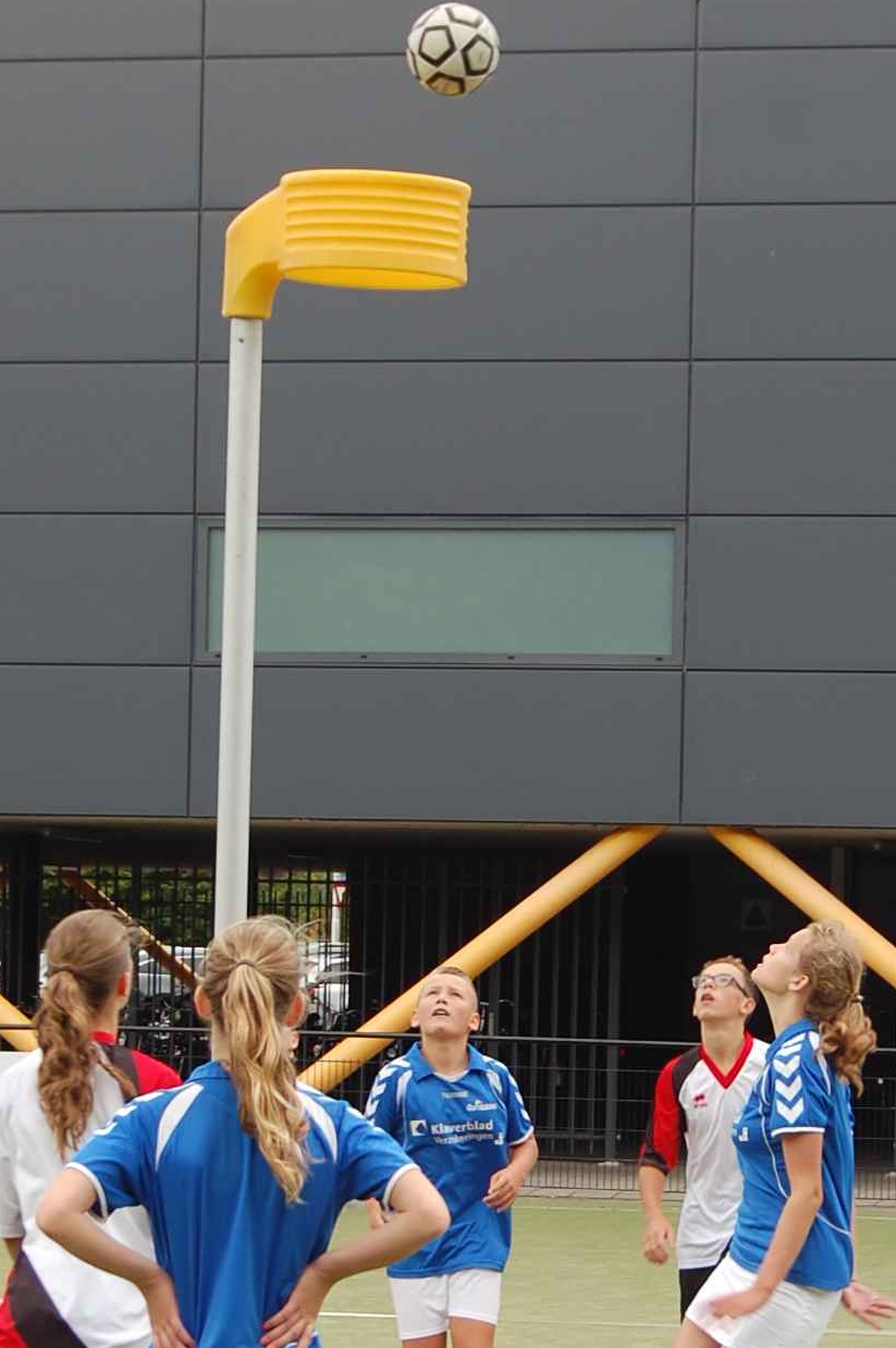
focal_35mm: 95
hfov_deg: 14.4
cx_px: 582
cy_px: 892
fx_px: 3553
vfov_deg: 21.4
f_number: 6.3
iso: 200
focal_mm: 38
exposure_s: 1/160
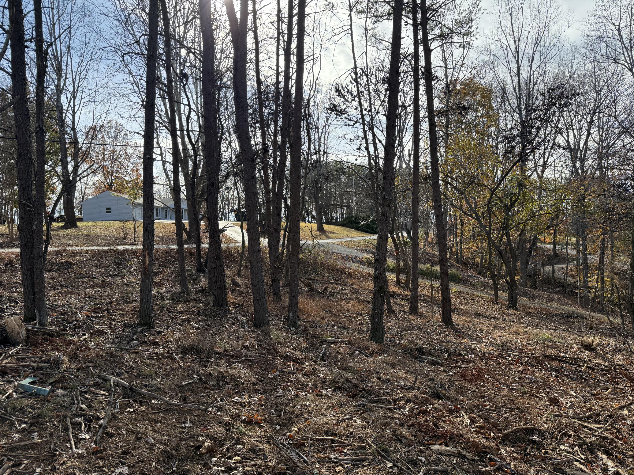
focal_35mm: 24
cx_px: 317
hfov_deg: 71.6
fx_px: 440
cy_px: 238
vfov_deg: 56.8
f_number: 1.78
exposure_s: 1/2299
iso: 100
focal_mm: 6.76
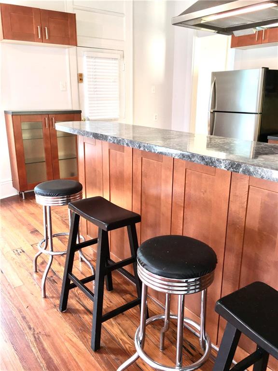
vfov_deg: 61.7
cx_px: 139
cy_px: 186
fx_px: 311
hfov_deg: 48.2
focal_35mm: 29
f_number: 2.2
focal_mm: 4.15
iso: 32
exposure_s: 1/30
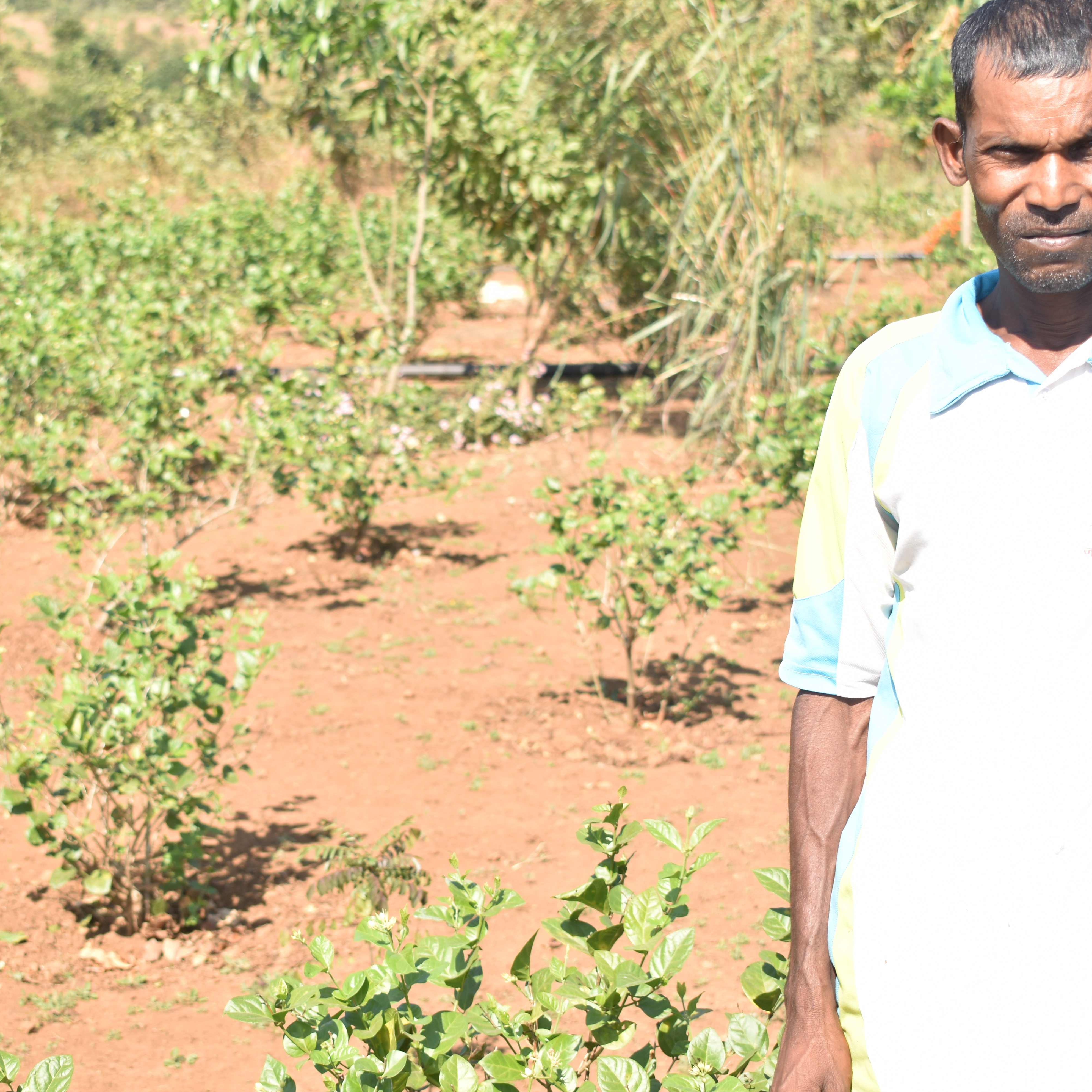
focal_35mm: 77
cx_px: 458
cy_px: 548
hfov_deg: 22.5
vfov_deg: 22.5
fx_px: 2748
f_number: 5.6
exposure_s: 1/200
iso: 100
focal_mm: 40
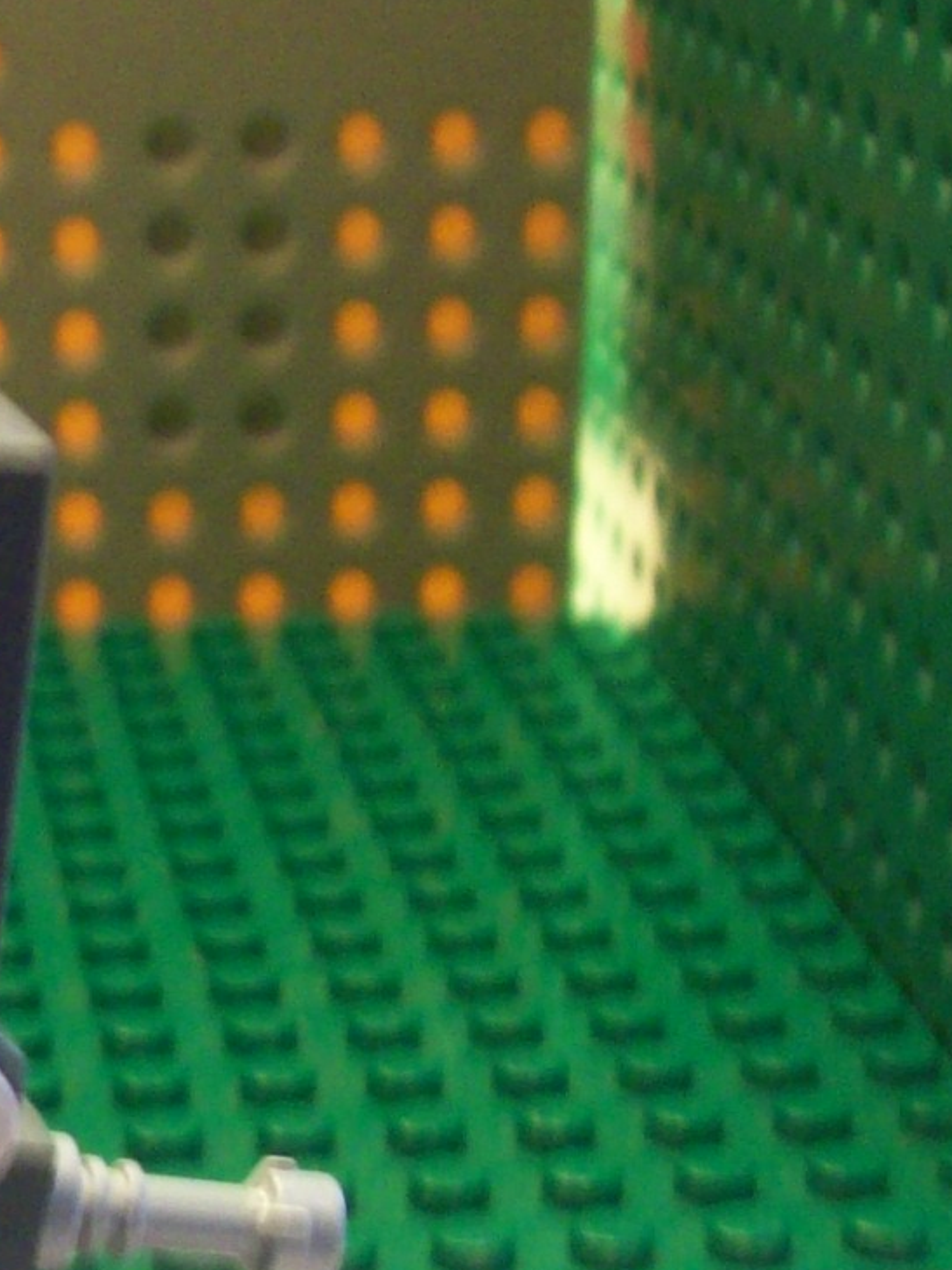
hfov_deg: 13.9
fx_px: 3706
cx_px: -388
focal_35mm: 101
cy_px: 1046
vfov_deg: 19.2
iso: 200
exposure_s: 1/8
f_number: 2.7
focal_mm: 6
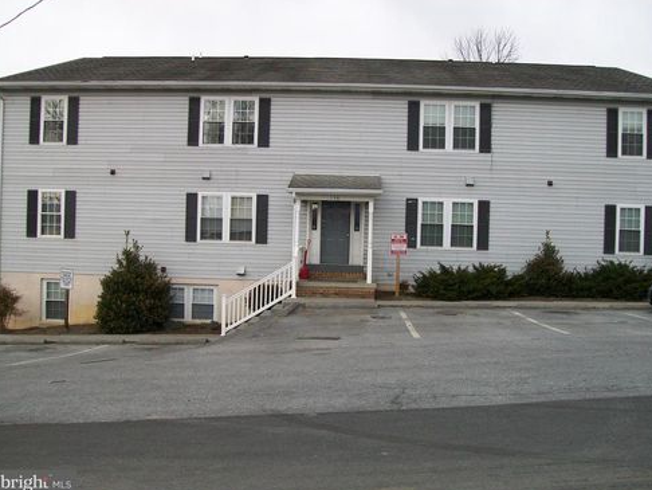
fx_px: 697
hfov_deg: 50.1
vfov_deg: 38.7
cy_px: 245
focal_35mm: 37
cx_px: 330
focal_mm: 6
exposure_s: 1/400
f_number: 2.7
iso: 64
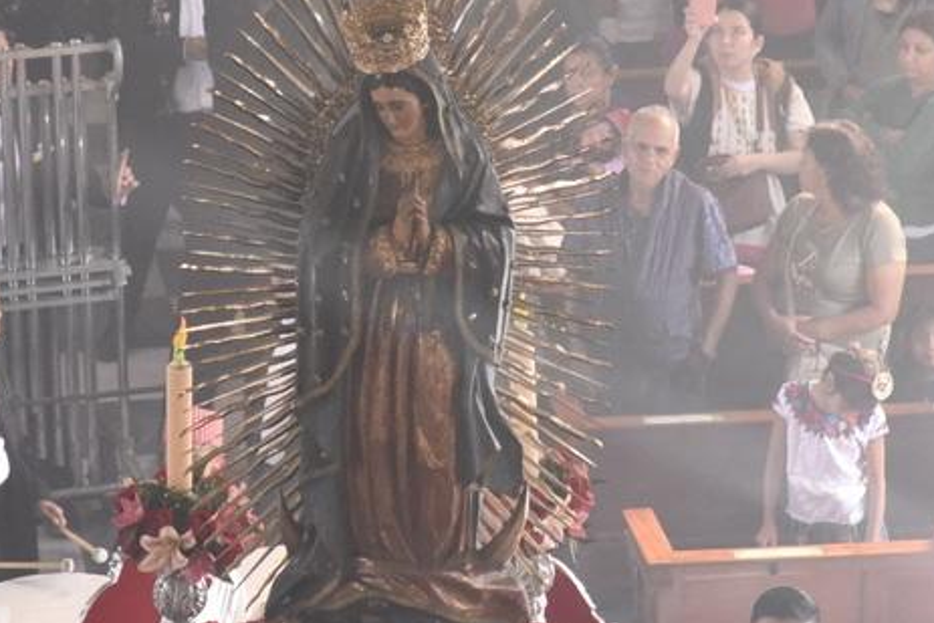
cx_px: 375
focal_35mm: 213
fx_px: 5528
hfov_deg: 9.7
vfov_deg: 6.5
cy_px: 207
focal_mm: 105
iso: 8000
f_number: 5.6
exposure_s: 1/500
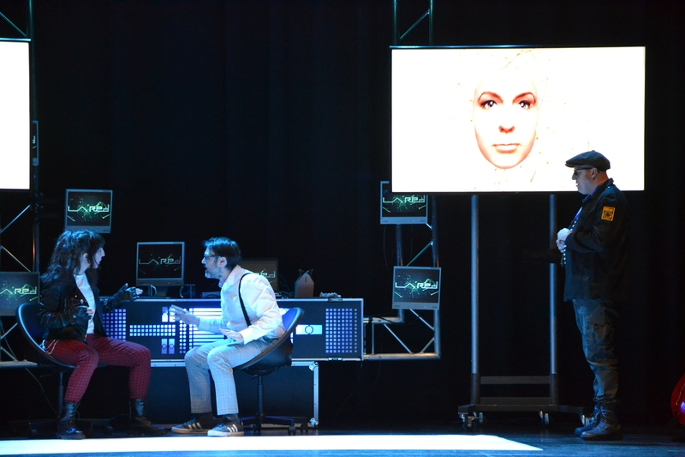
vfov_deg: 9.3
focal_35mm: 147
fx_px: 2796
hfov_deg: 14.0
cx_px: 342
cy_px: 228
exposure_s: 1/50
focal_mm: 98
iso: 3200
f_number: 5.6
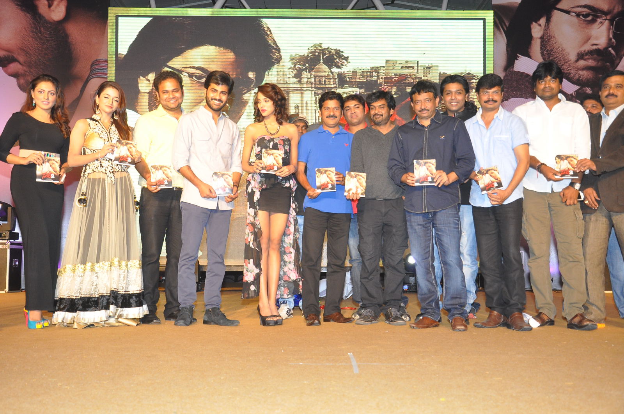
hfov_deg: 49.6
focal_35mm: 39
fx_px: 675
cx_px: 312
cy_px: 207
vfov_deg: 34.1
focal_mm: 26
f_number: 5.6
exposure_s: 1/80
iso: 800
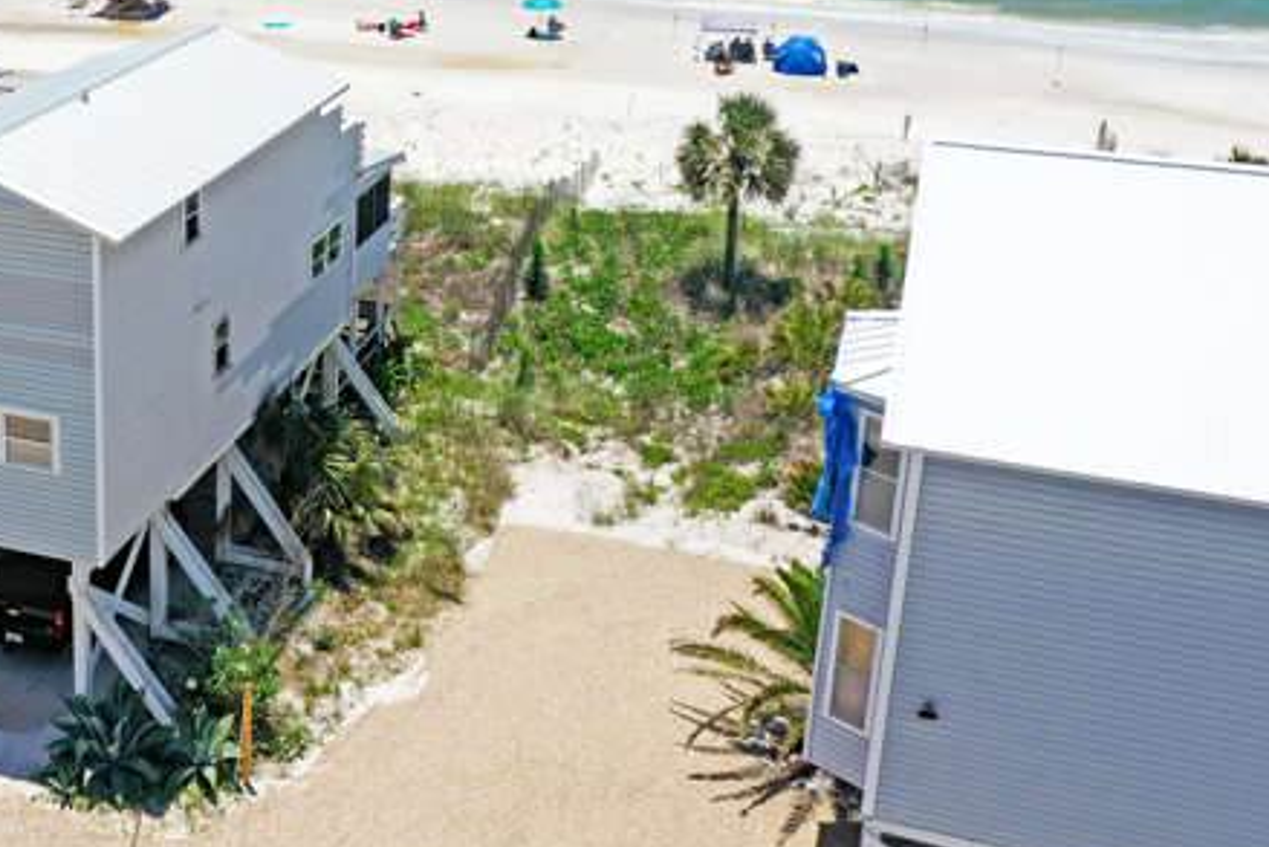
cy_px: 278
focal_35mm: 49
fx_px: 1728
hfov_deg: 38.4
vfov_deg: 27.4
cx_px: 211
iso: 100
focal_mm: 10.26
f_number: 6.3
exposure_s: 1/640
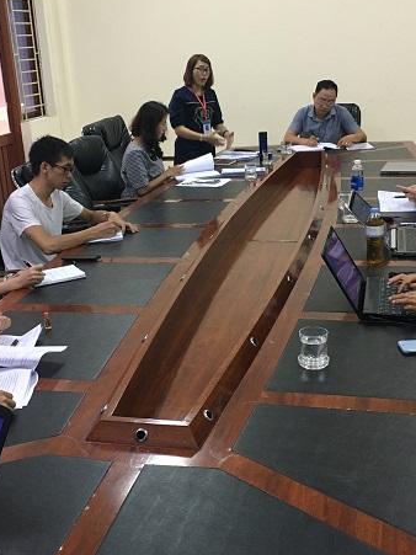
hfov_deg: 32.1
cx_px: 177
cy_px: 268
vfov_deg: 42.1
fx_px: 721
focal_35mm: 45
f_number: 2.2
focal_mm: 4.15
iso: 160
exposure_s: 1/33
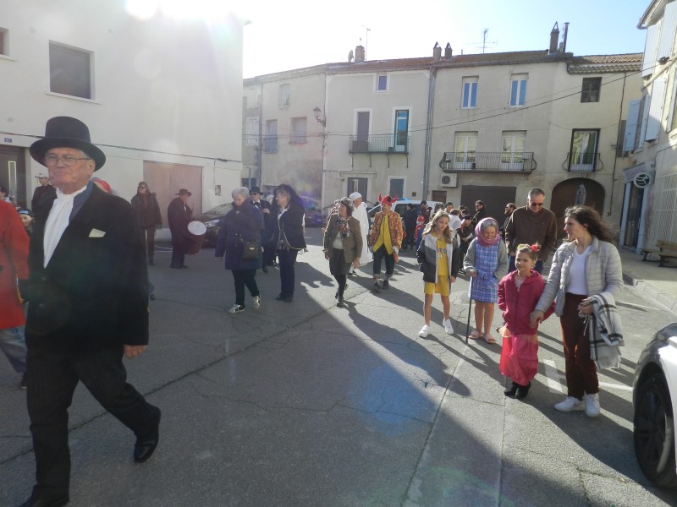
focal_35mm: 23
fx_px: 450
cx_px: 338
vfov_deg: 58.9
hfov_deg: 73.9
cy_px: 254
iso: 160
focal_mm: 4
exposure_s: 1/640
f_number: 4
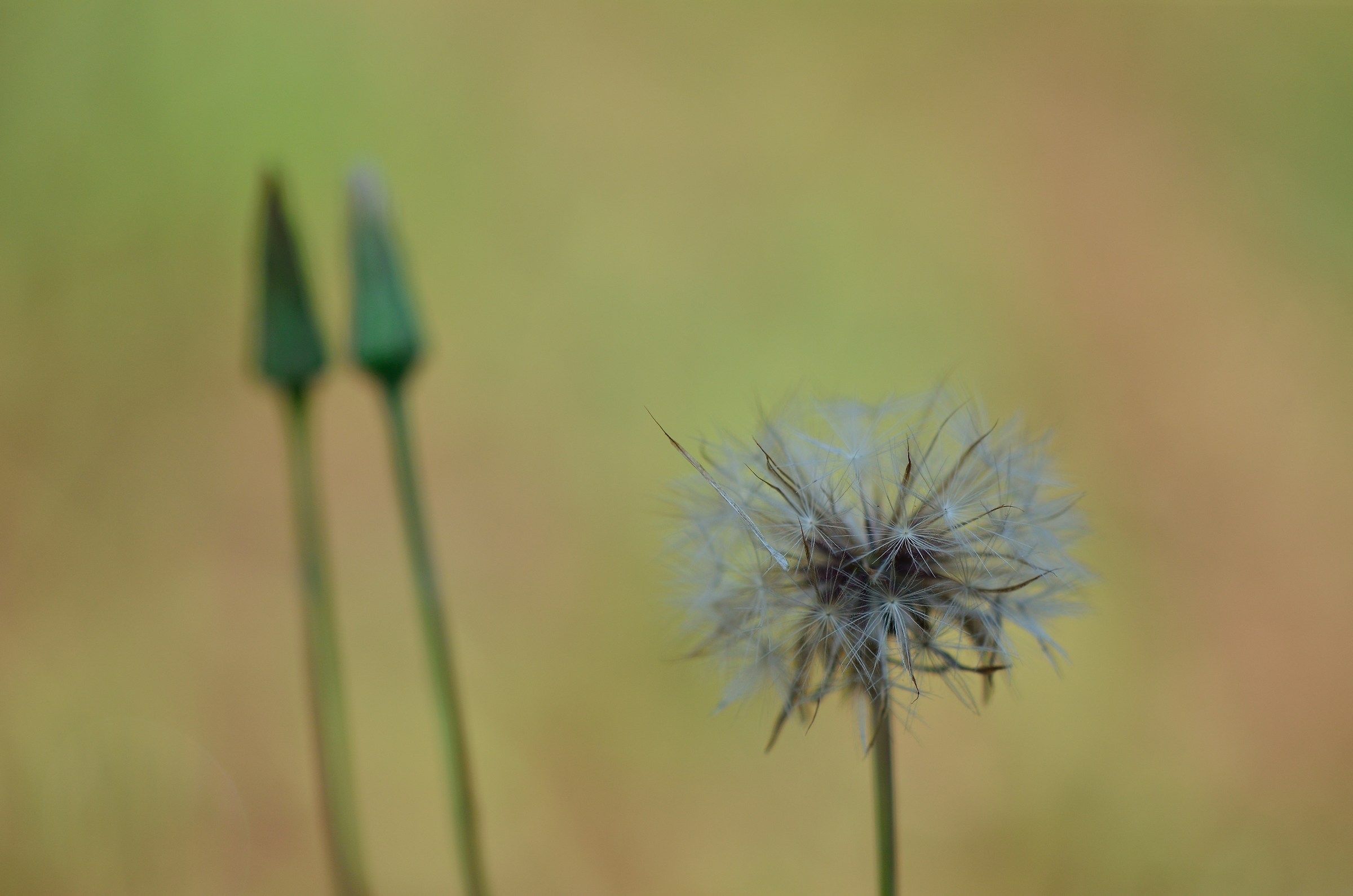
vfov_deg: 8.7
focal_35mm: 158
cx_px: 676
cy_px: 448
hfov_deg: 13.1
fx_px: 5906
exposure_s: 1/1600
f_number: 3.5
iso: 125
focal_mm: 105
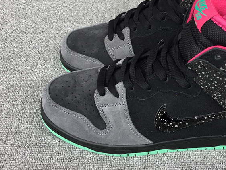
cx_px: 161
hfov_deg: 38.2
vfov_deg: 29.5
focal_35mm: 49
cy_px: 56
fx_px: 320
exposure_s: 1/121
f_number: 2.4
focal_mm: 3.3
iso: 25
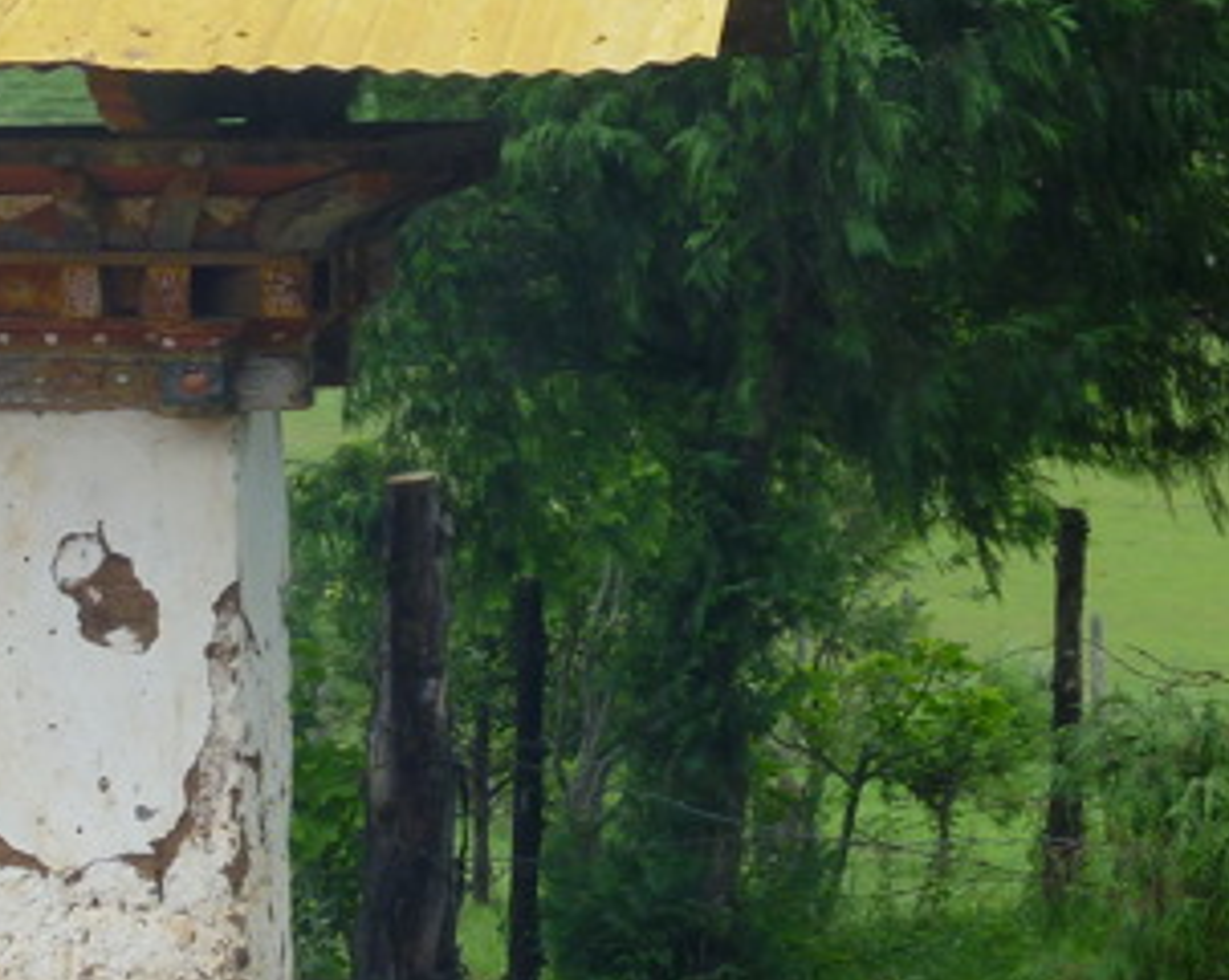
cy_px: 248
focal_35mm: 116
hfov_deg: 16.3
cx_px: 0
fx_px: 4215
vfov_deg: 13.2
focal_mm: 6.3
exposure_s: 1/160
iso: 80
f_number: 5.6
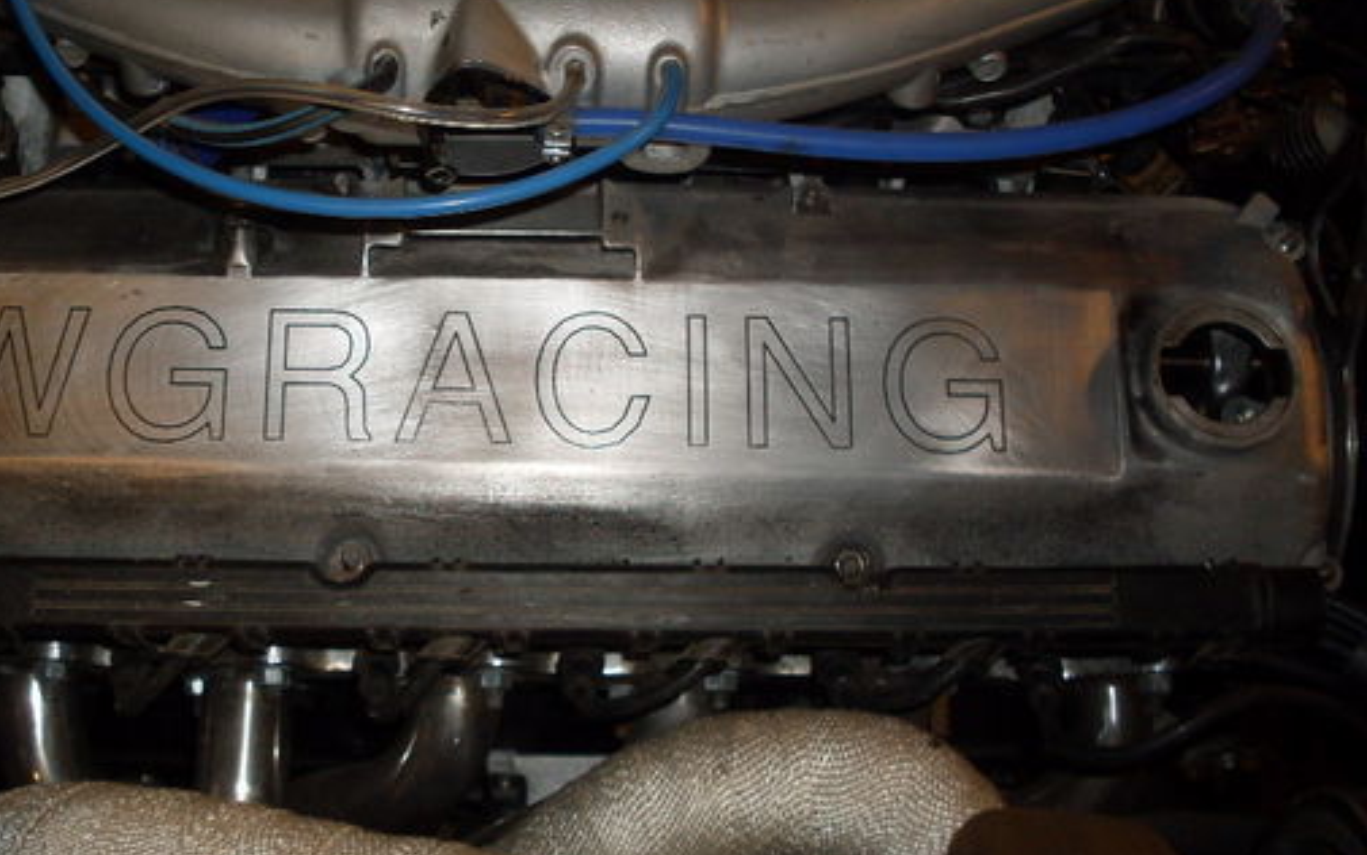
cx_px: 503
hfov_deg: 39.3
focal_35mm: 51
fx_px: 1901
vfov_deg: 25.4
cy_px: 414
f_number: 2.8
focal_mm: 6.3
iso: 100
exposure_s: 1/45
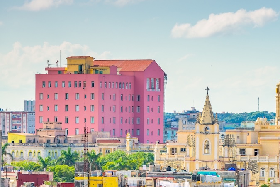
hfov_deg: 6.8
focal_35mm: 300
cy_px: 146
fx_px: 2333
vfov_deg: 4.6
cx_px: 278
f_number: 8
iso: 100
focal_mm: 135
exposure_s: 1/400
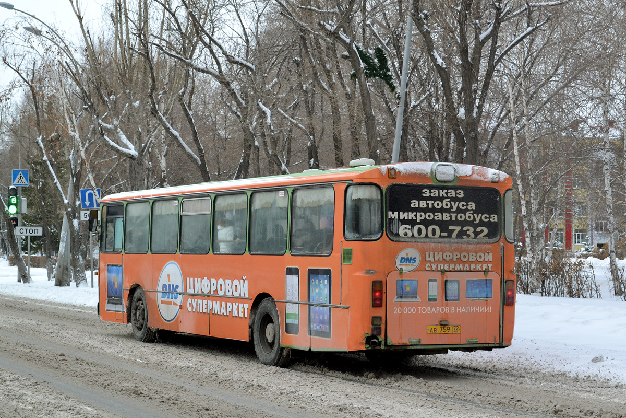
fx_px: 1095
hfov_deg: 31.9
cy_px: 209
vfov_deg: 21.6
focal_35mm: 63
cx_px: 313
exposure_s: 1/400
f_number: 7.1
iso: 800
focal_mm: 42
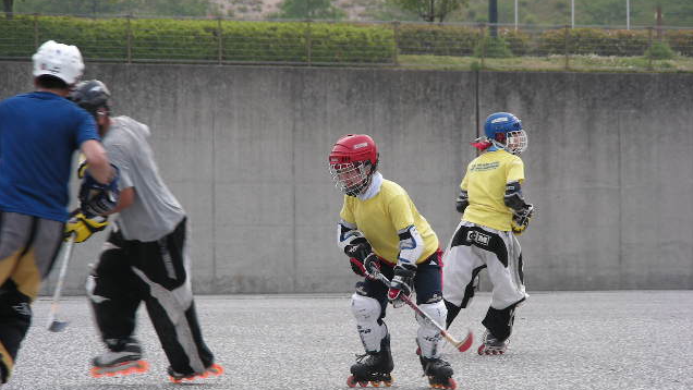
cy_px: 239
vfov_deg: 5.7
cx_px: 348
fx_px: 3951
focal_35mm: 215
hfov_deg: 10.0
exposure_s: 1/132
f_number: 3.5
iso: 50
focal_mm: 32.7
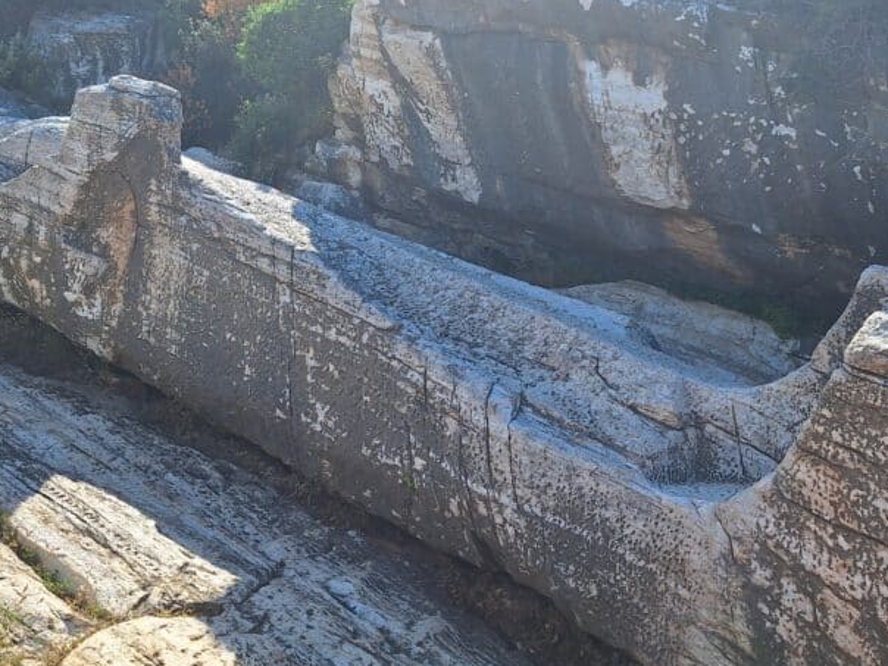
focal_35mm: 39
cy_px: 222
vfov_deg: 36.4
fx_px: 1000
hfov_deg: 47.9
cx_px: 448
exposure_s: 1/2857
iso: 40
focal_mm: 5.54
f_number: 1.8
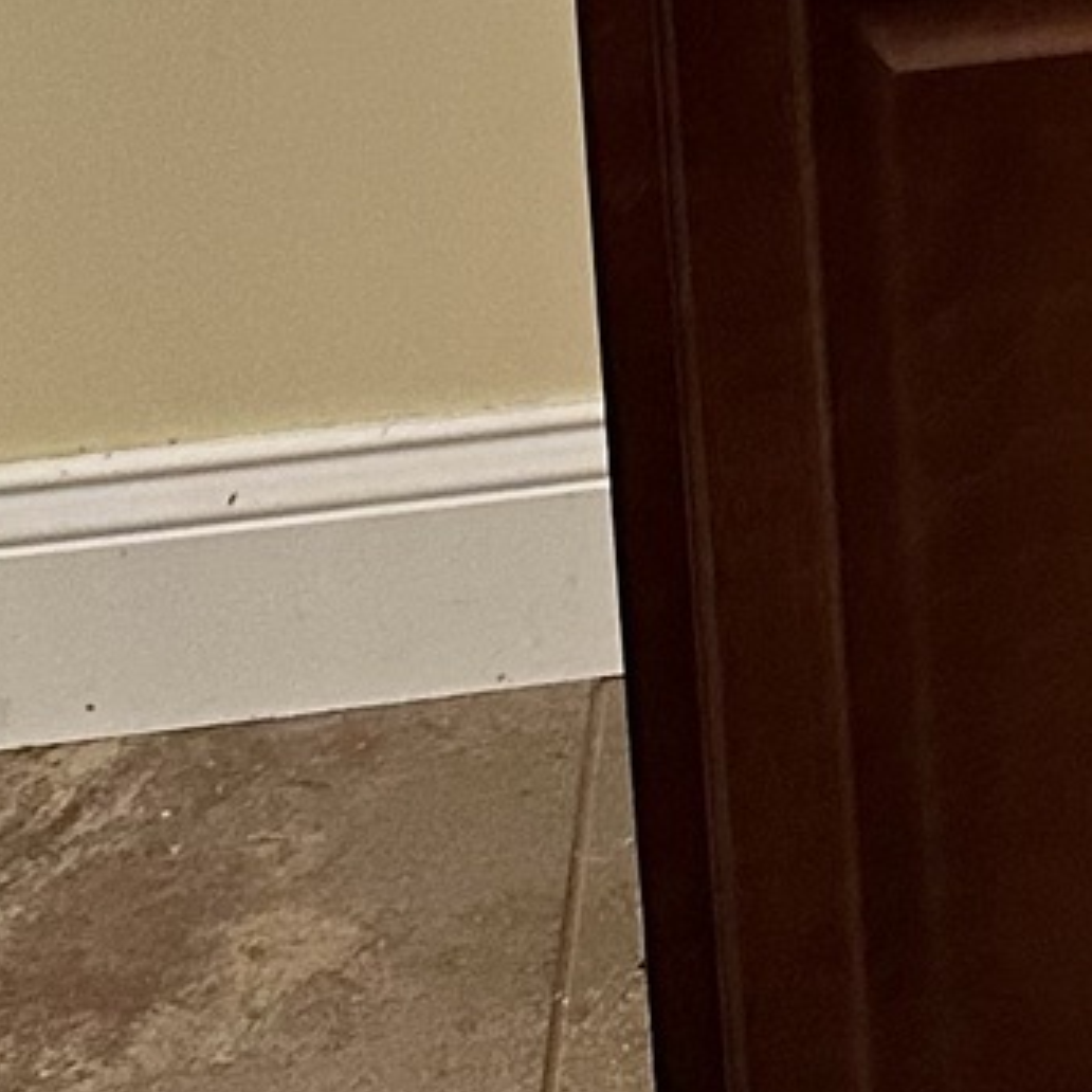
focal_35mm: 142
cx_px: 1835
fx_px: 5068
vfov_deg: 10.3
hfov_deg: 11.6
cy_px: -1679
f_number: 1.78
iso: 400
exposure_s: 1/60
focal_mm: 6.86
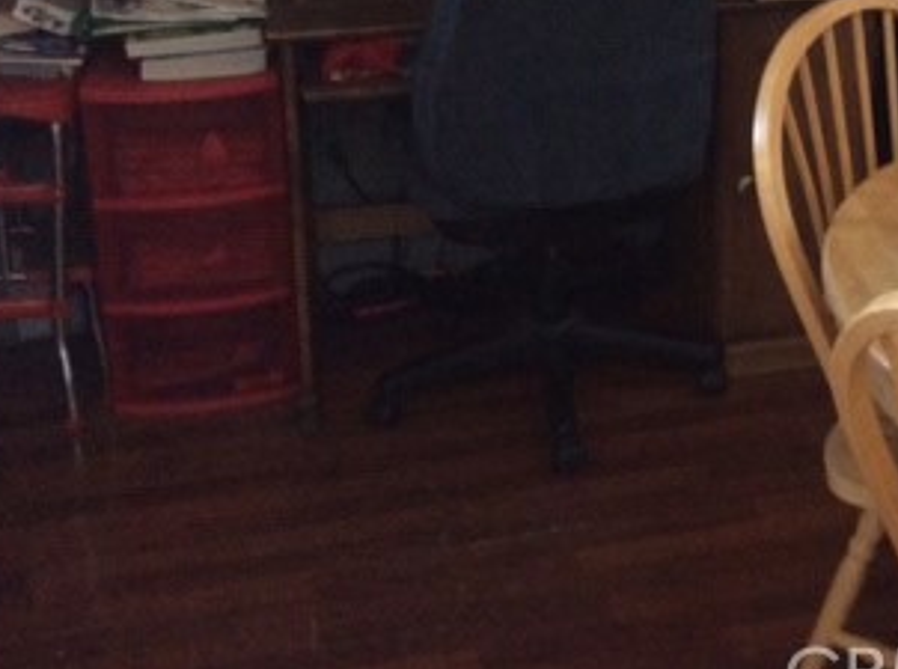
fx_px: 1812
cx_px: 812
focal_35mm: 70
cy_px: 6
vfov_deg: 20.3
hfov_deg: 26.9
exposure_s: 1/20
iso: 320
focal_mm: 3.3
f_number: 2.4
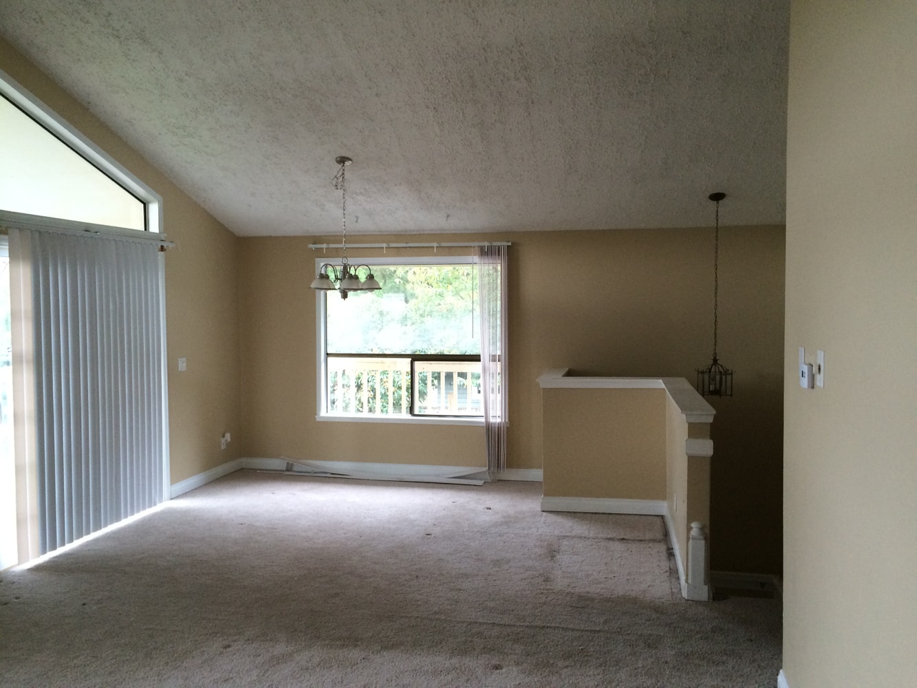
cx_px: 458
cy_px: 344
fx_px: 768
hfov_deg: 61.7
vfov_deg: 48.2
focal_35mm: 29
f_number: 2.2
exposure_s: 1/30
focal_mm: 4.15
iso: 125
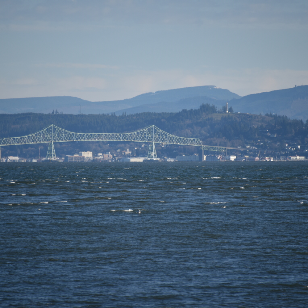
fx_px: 3866
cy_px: 154
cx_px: 151
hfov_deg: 4.6
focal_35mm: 384
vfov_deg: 4.6
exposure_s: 1/640
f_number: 5.6
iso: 125
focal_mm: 300
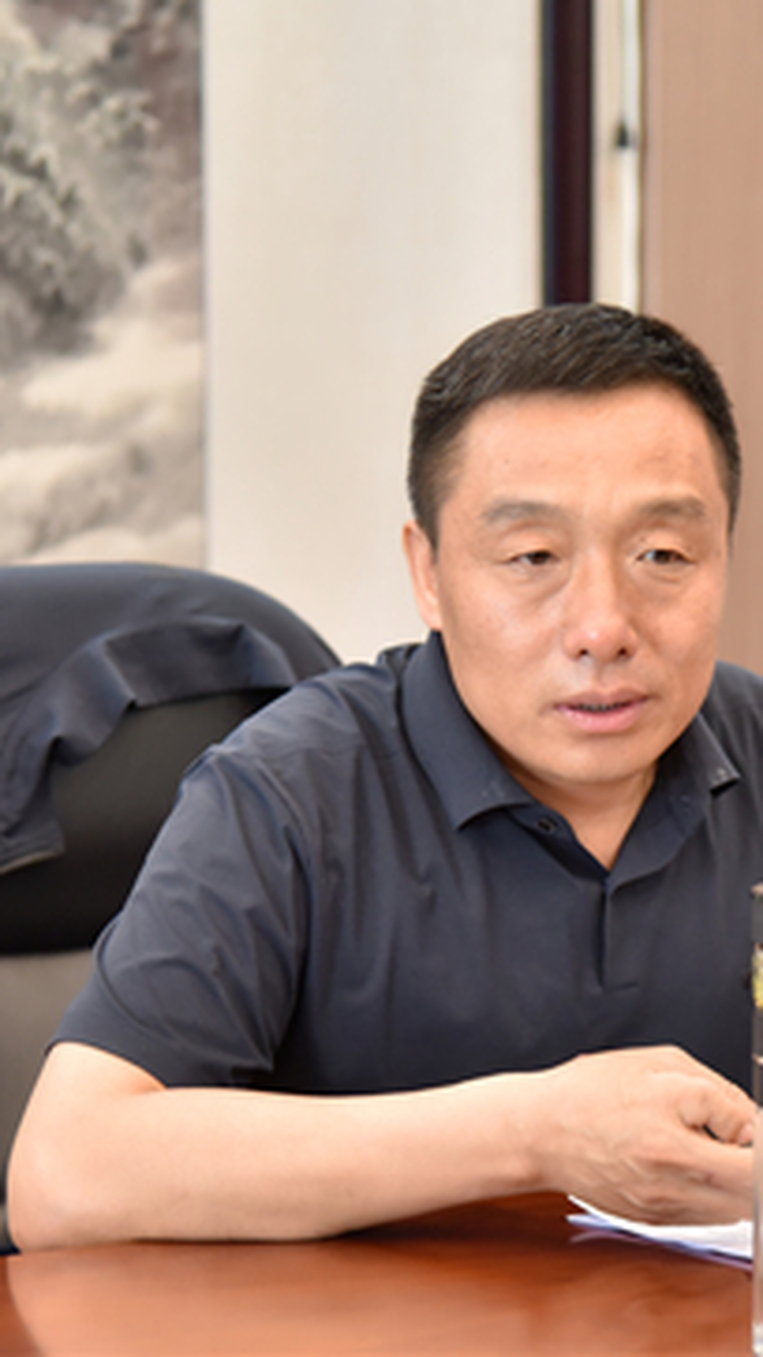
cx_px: 509
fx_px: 4679
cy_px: 677
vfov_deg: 16.5
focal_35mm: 130
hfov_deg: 9.3
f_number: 4
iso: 1000
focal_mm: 82
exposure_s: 1/125
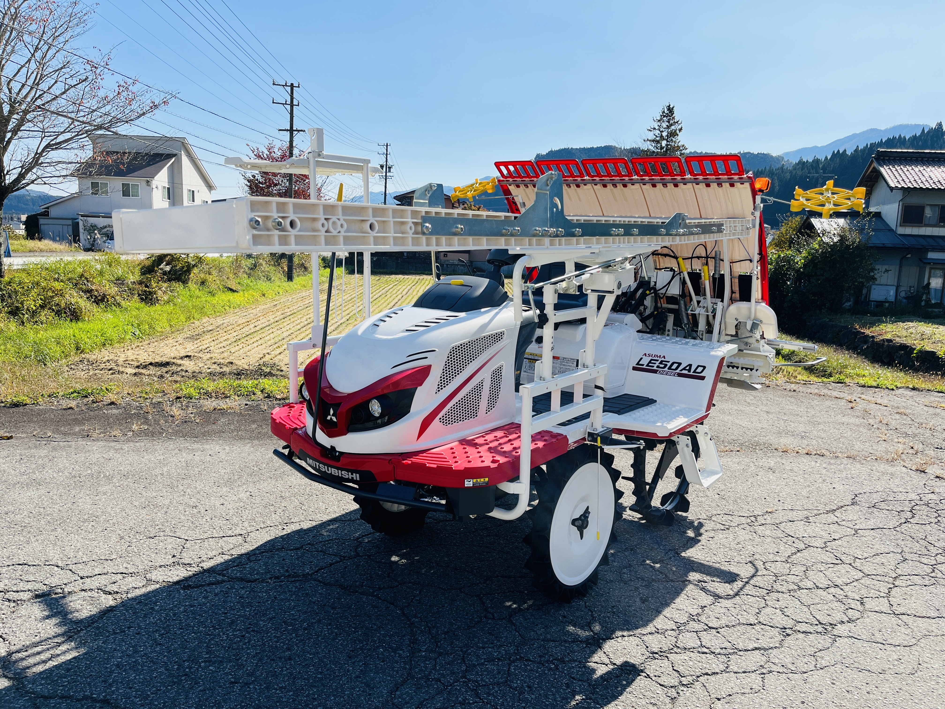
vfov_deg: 53.1
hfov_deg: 67.3
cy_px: 354
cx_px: 472
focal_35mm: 26
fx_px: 710
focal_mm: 5.1
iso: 50
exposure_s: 1/2967
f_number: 1.6
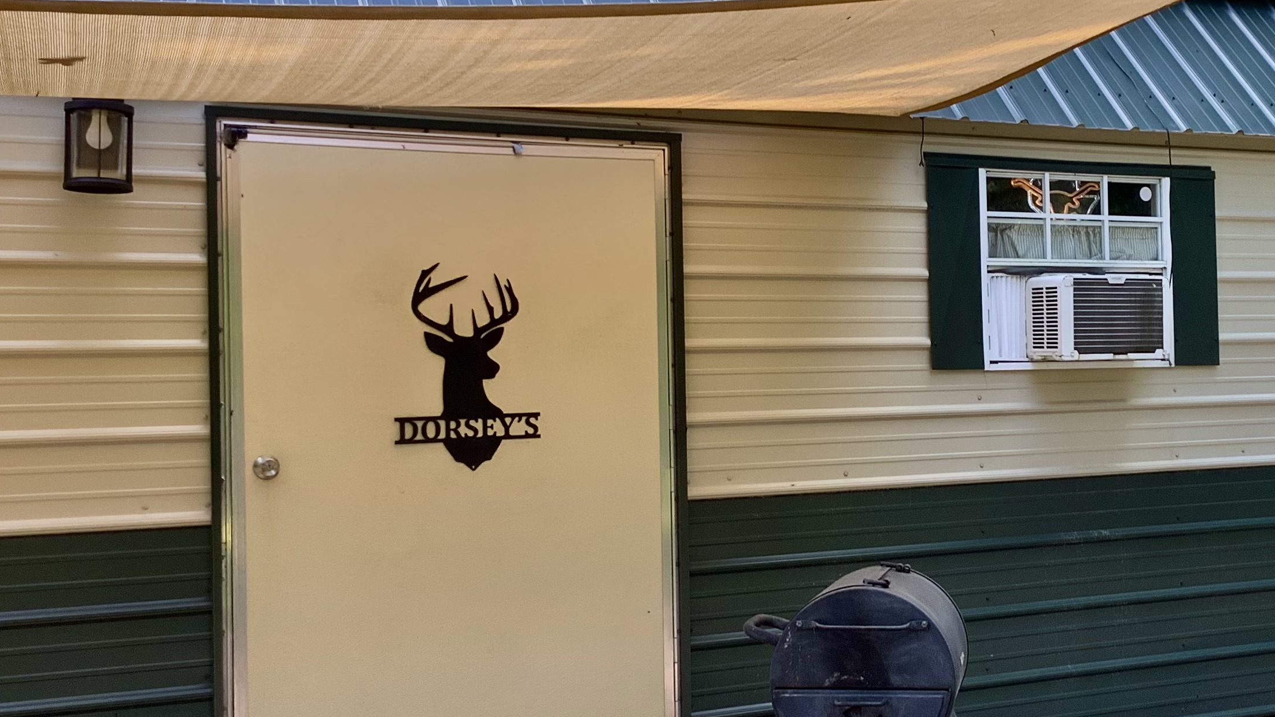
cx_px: 911
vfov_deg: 23.9
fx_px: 1690
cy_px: 343
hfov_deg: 40.5
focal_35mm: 50
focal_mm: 3.3
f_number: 2.4
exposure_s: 1/120
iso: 40
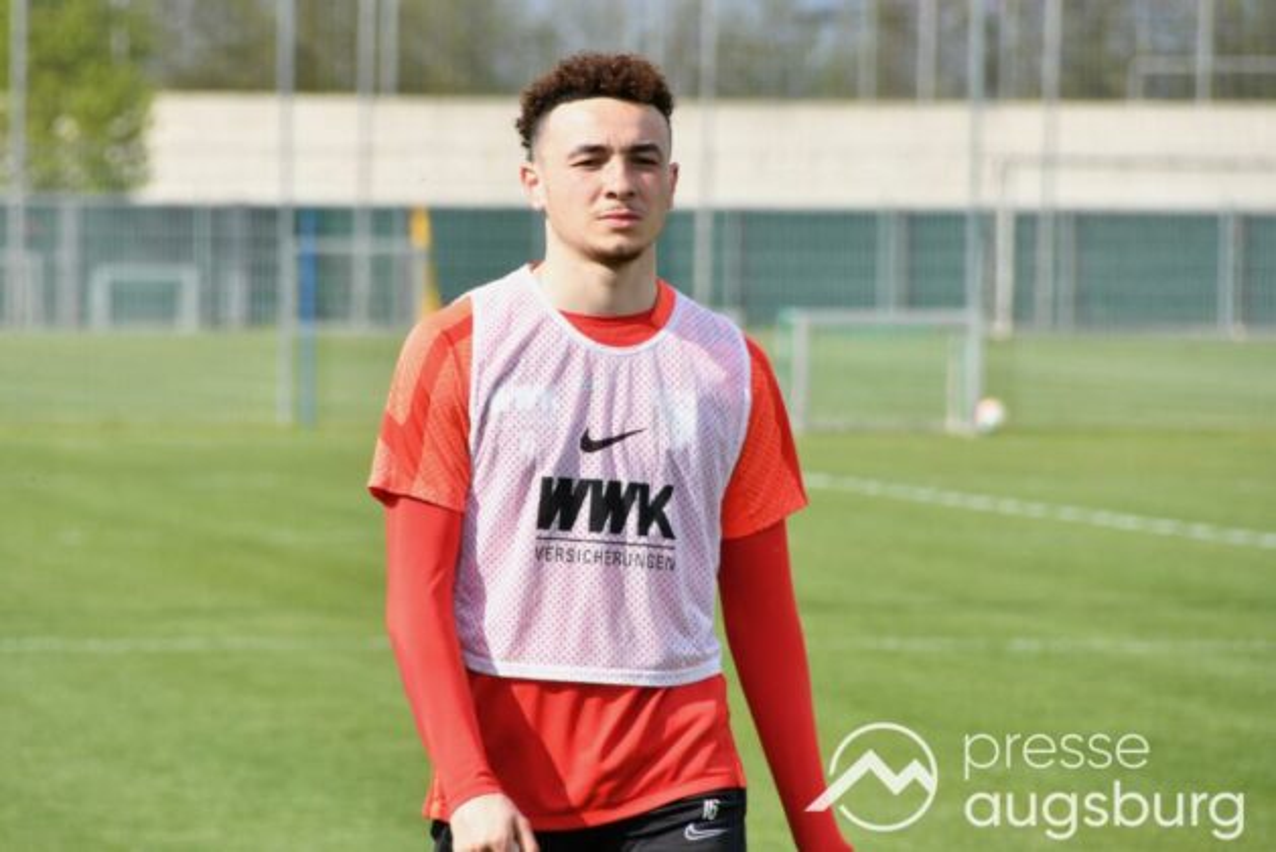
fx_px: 15957
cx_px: 638
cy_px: 426
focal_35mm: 450
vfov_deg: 3.1
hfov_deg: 4.6
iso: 500
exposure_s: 1/640
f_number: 13
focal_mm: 300
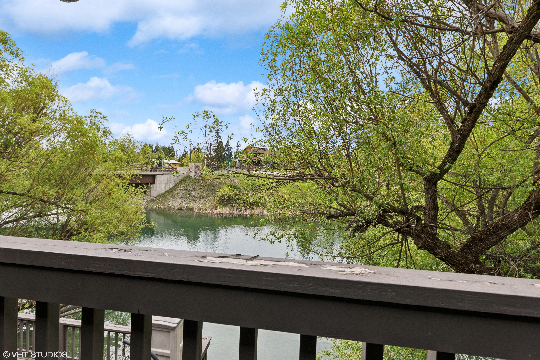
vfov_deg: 77.3
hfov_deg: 100.4
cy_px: 180
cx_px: 270
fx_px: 225
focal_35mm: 15
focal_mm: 10
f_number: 6.3
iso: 100
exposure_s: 1/200
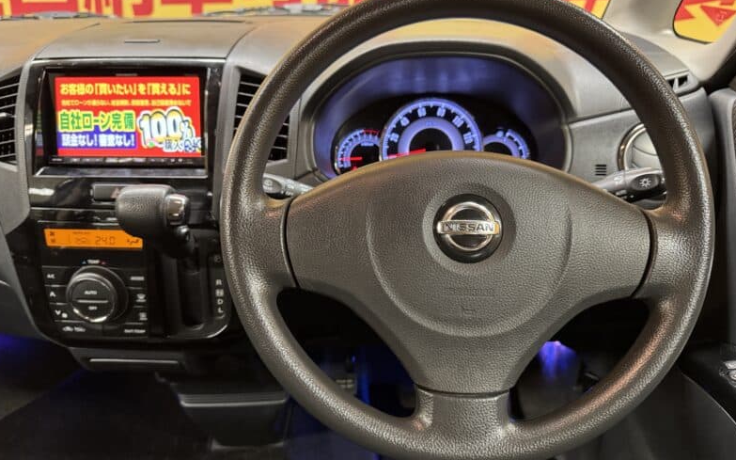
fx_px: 521
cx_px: 366
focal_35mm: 26
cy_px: 230
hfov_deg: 70.4
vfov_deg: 47.6
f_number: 1.78
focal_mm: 6.76
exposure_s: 1/50
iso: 800
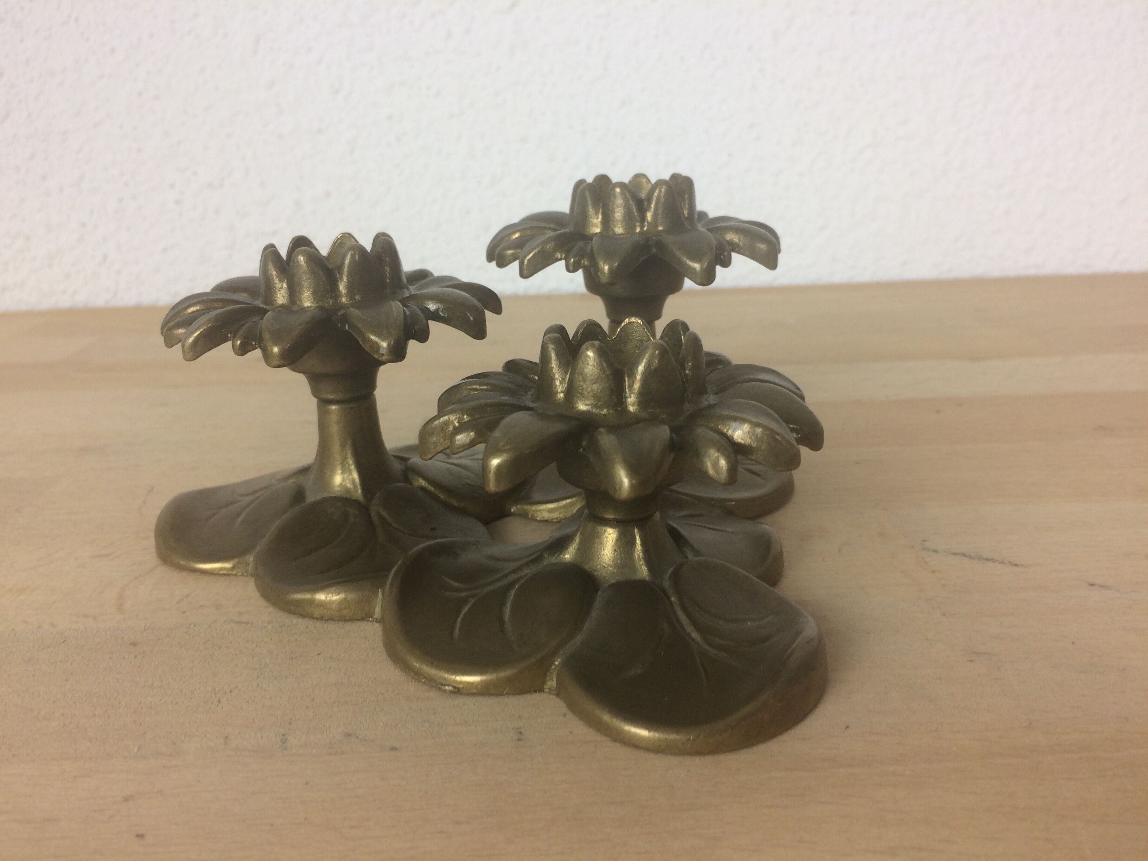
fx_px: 962
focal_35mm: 29
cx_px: 574
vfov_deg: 48.2
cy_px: 430
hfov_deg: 61.7
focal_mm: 4.15
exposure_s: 1/50
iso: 40
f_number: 2.2
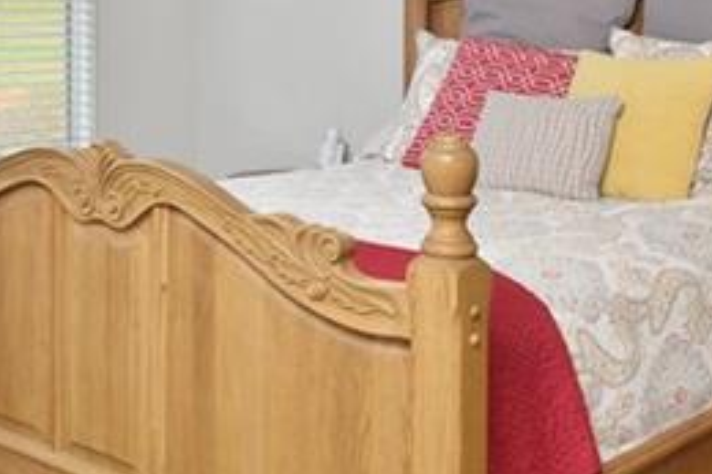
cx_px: 249
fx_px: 1324
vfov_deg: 19.5
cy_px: -34
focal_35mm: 67
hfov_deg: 29.9
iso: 500
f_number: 7.1
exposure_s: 1/6
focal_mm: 17
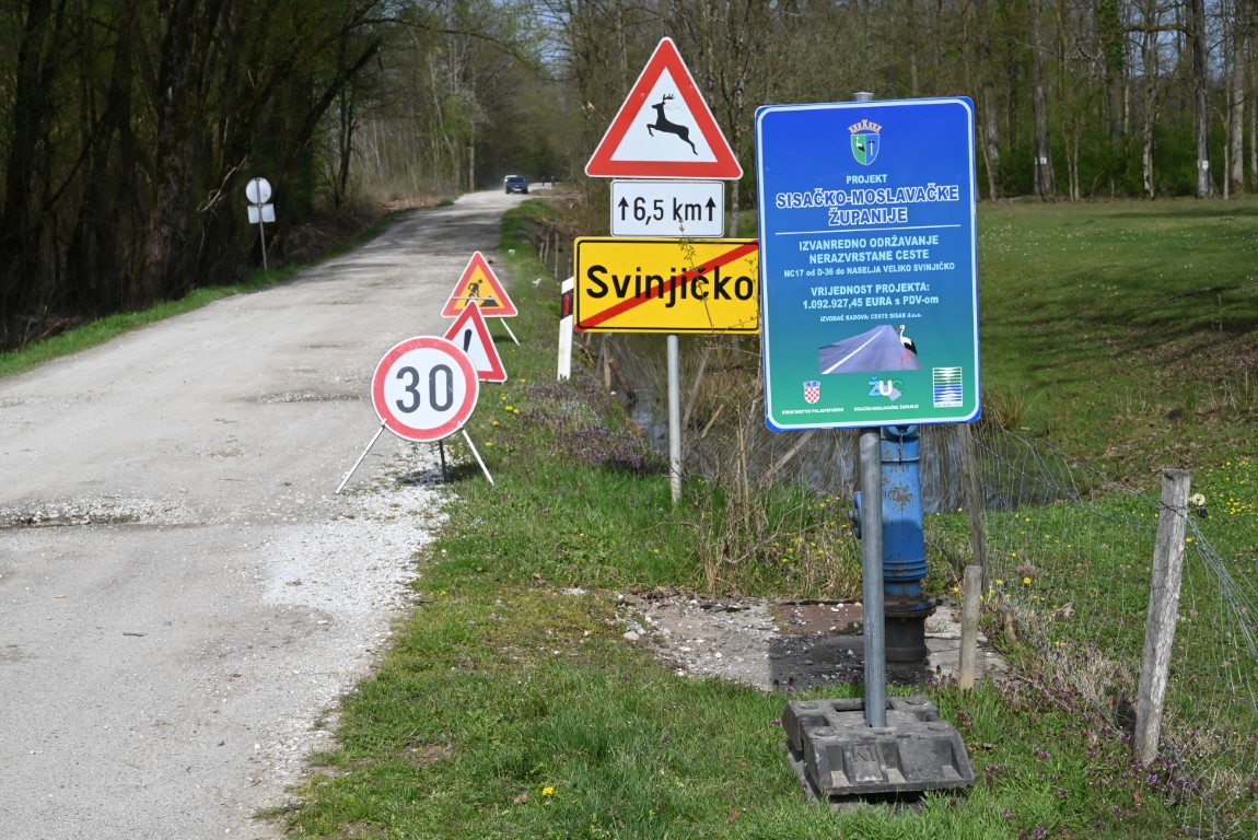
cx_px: 629
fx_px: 2168
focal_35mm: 62
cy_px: 420
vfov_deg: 21.9
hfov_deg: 32.4
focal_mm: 62
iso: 640
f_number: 10
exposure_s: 1/1600
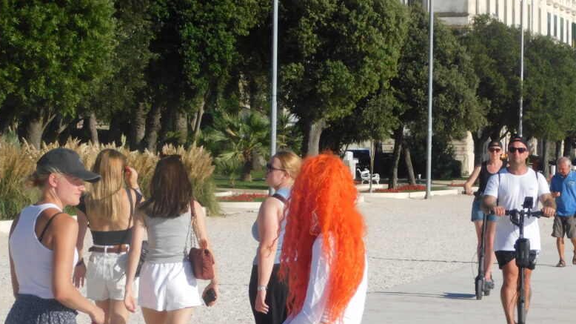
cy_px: 202
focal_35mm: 165
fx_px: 2519
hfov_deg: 13.0
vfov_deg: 7.3
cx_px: 309
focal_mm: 20.3
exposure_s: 1/800
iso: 125
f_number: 4.8
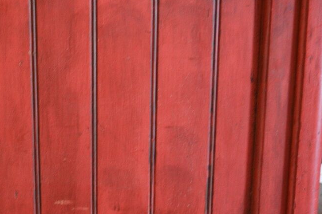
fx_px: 832
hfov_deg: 21.6
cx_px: 60
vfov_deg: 14.6
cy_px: 164
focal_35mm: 93
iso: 800
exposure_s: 1/15
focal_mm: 27
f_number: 4
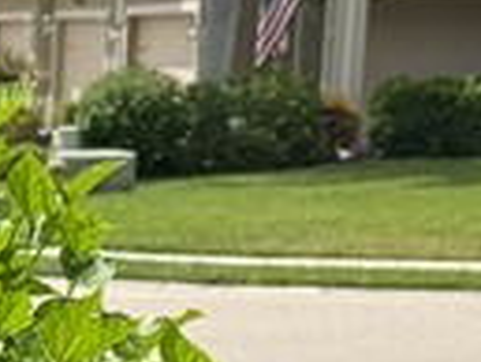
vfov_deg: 7.7
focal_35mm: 190
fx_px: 2643
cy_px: 578
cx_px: -410
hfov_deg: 9.8
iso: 80
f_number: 1.78
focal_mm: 6.76
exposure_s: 1/4975
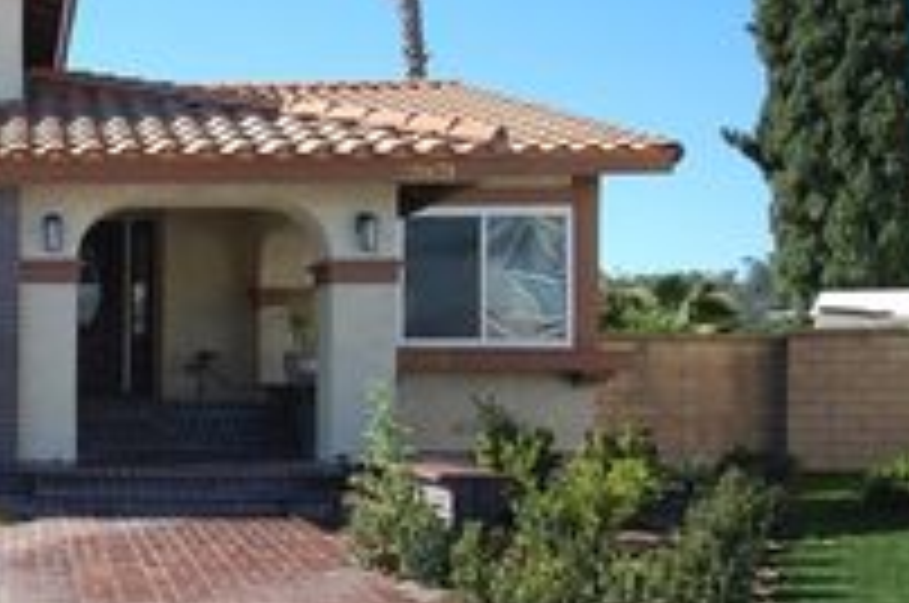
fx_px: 1311
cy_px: 360
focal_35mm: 52
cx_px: -140
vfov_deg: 25.9
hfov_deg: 32.6
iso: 200
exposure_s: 1/250
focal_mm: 14
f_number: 8
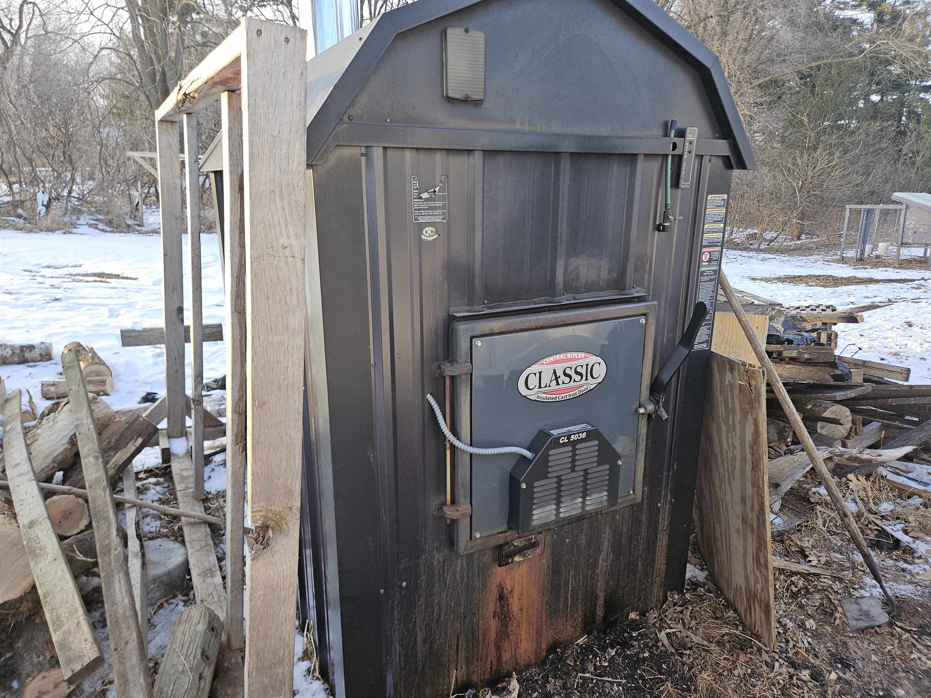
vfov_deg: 58.9
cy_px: 349
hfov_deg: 73.9
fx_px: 619
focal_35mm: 23
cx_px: 466
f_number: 1.8
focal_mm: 5.4
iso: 32
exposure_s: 1/120
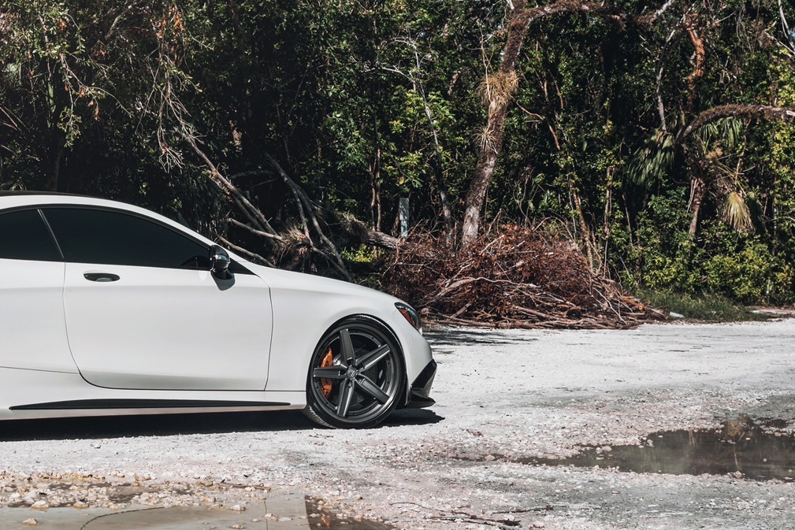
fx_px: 1723
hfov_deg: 25.6
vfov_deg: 17.5
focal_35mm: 78
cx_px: 174
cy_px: 252
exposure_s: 1/320
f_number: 7.1
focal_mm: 41
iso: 160
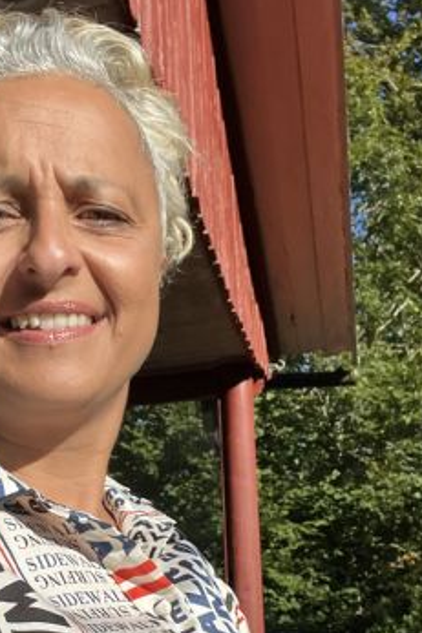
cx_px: 66
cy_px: 511
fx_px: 950
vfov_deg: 35.6
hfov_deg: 24.5
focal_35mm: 54
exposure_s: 1/915
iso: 32
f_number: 2.2
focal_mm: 2.71
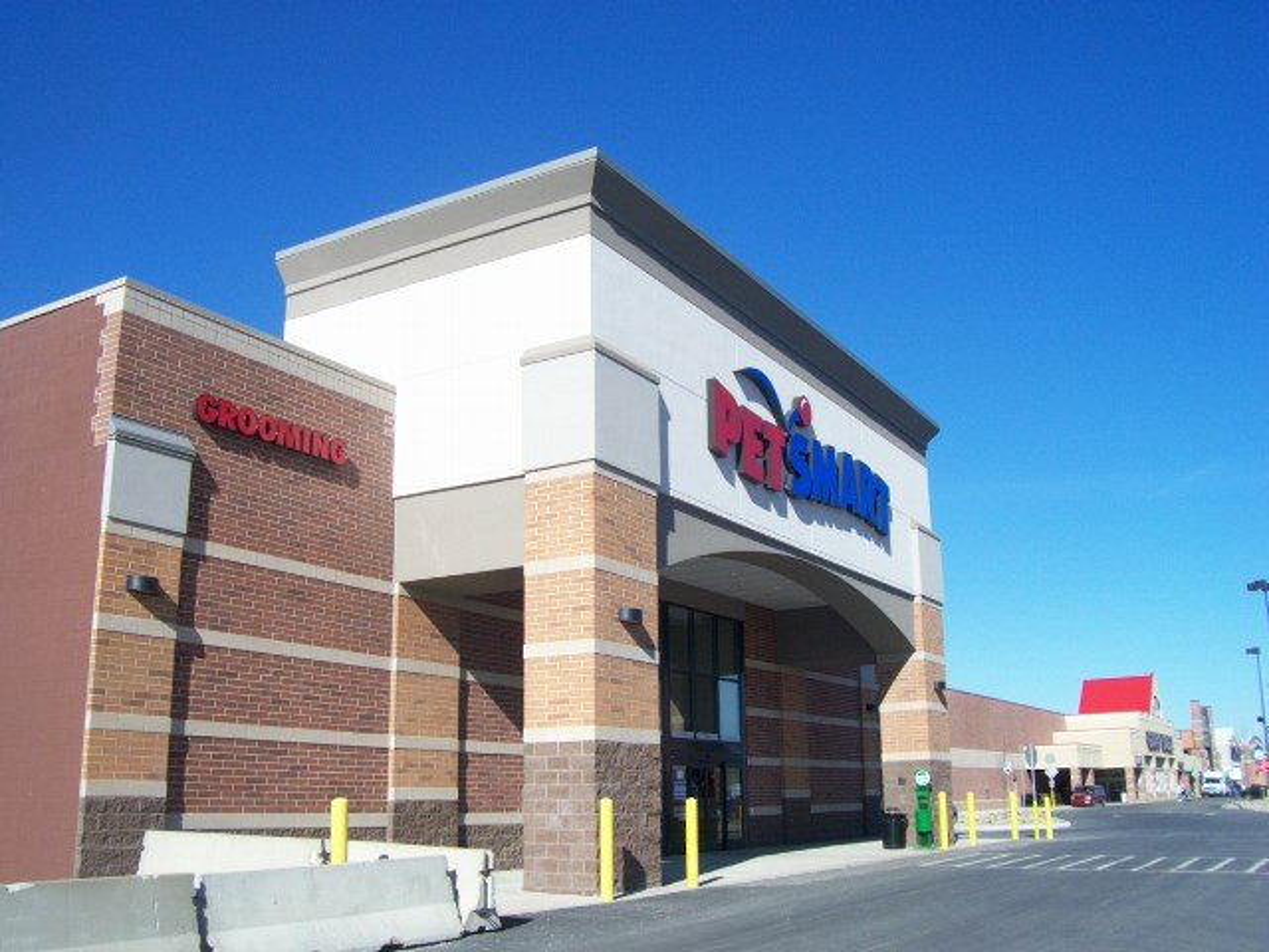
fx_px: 1246
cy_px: 476
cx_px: 634
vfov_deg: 41.8
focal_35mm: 34
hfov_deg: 54.0
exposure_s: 1/404
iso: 80
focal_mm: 5.6
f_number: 5.1
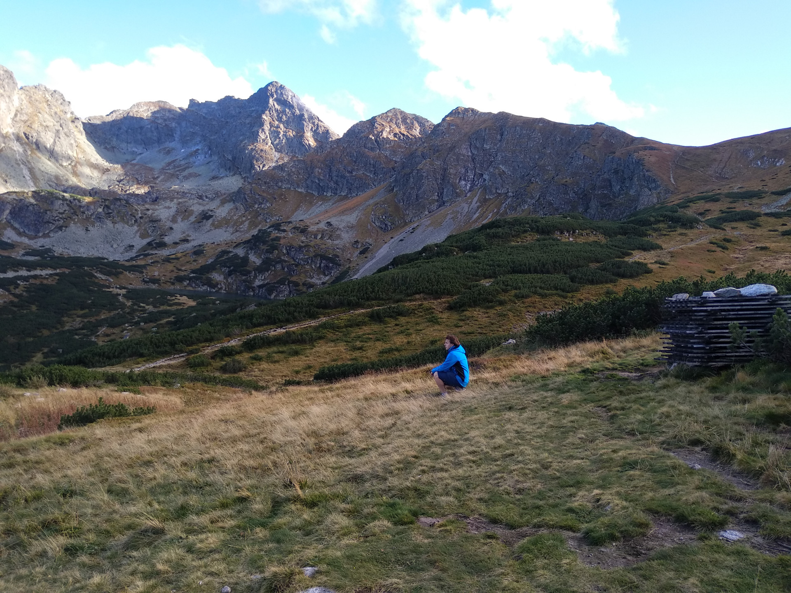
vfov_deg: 53.1
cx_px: 396
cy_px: 296
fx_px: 594
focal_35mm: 26
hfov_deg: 67.3
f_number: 2.2
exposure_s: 1/202
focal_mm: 3.83
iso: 125
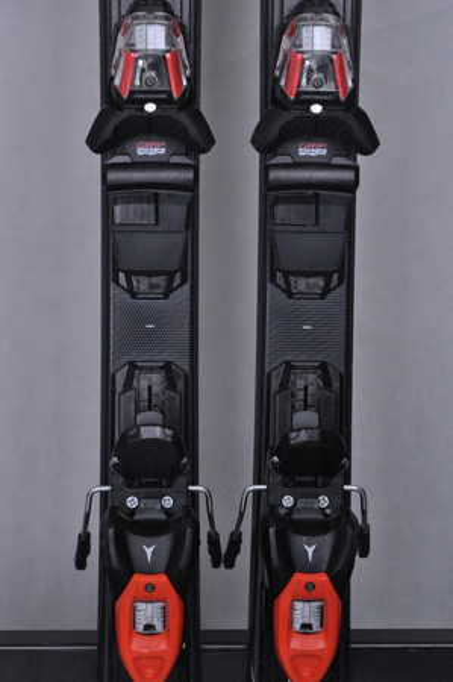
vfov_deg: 17.1
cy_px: 341
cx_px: 226
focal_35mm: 120
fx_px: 2270
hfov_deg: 11.4
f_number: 9.5
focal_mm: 80
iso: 3200
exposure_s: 1/125
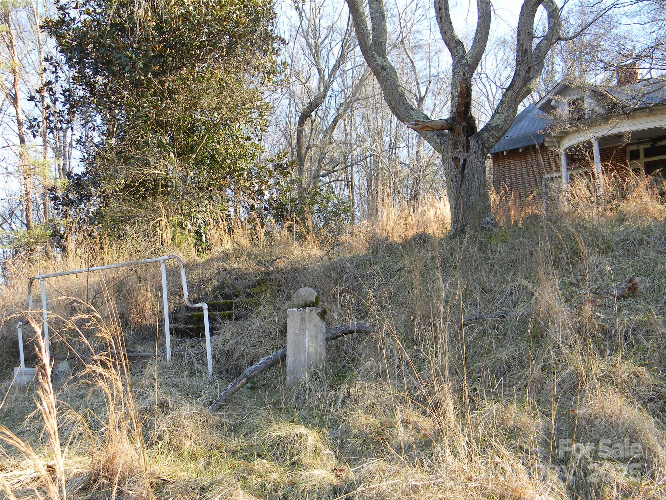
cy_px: 250
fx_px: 789
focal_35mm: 41
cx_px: 333
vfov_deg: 35.1
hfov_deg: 45.8
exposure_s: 1/83.4
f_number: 3.8
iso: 80
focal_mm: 7.3
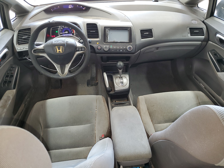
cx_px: 112
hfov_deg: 67.3
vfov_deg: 53.1
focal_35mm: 26
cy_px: 84
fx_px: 168
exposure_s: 1/30
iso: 103
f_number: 1.5
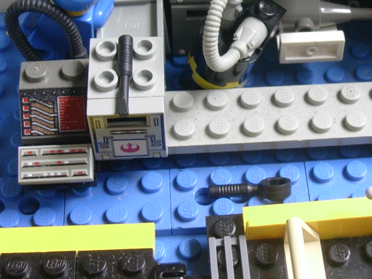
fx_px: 881
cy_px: 39
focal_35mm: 82
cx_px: 311
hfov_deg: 23.4
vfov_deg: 17.8
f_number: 2.9
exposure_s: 1/62.1
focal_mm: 6.7
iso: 70
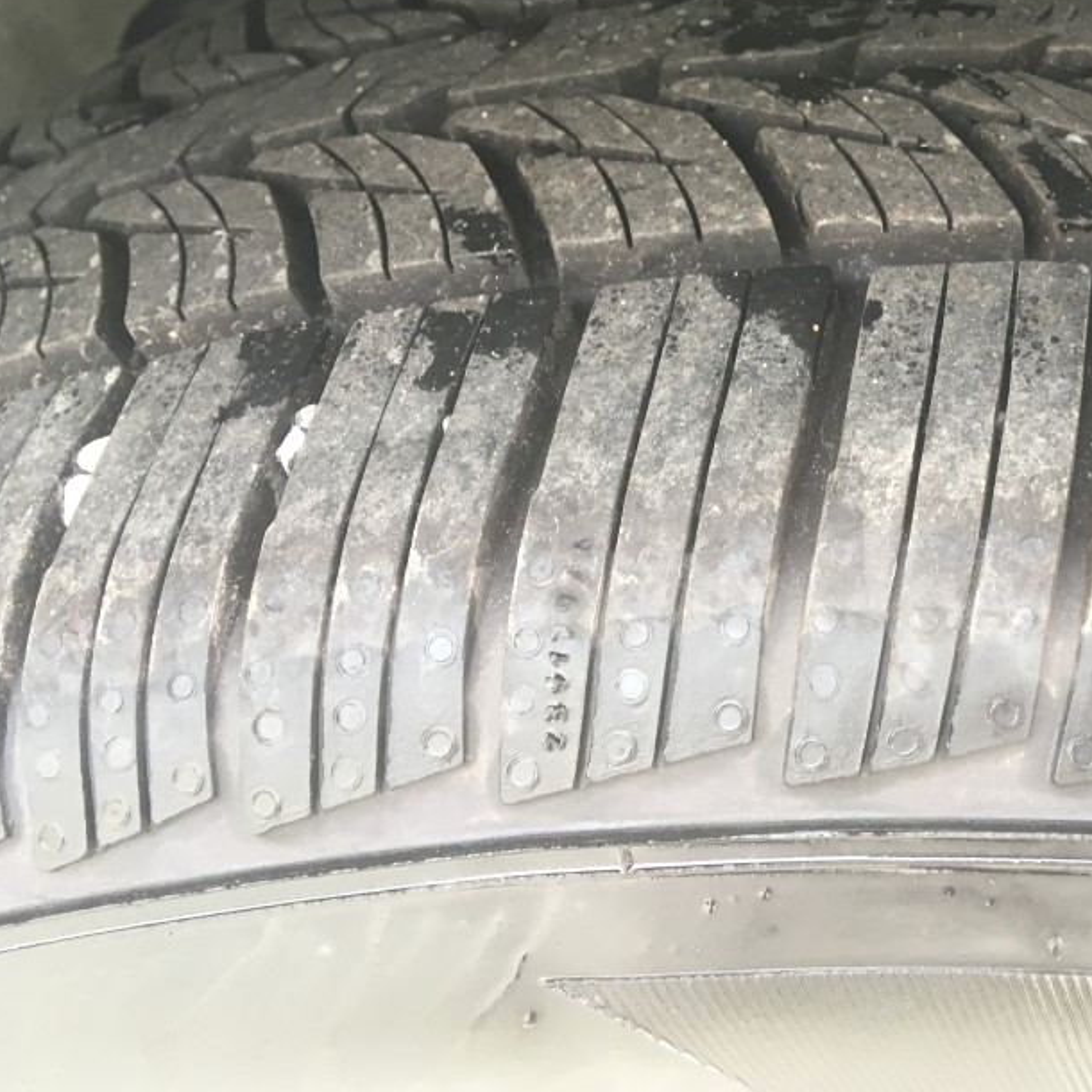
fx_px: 1535
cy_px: 433
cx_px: 852
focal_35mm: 43
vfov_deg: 39.0
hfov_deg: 37.9
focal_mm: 4.15
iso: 32
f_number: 2.2
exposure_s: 1/30
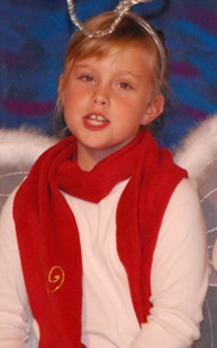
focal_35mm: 736
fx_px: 6972
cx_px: 156
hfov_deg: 1.8
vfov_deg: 2.9
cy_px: 135
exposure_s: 1/60
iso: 1600
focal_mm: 200
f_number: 5.6
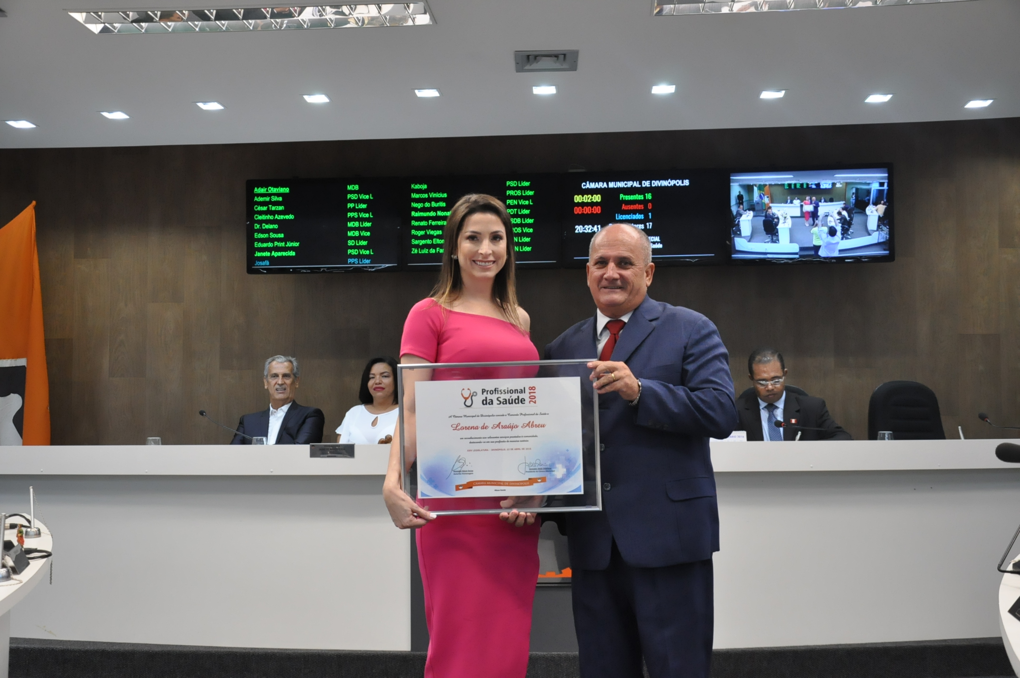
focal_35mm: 42
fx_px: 1189
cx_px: 510
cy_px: 339
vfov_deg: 31.8
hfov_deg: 46.4
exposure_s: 1/160
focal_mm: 28
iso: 2000
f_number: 6.3
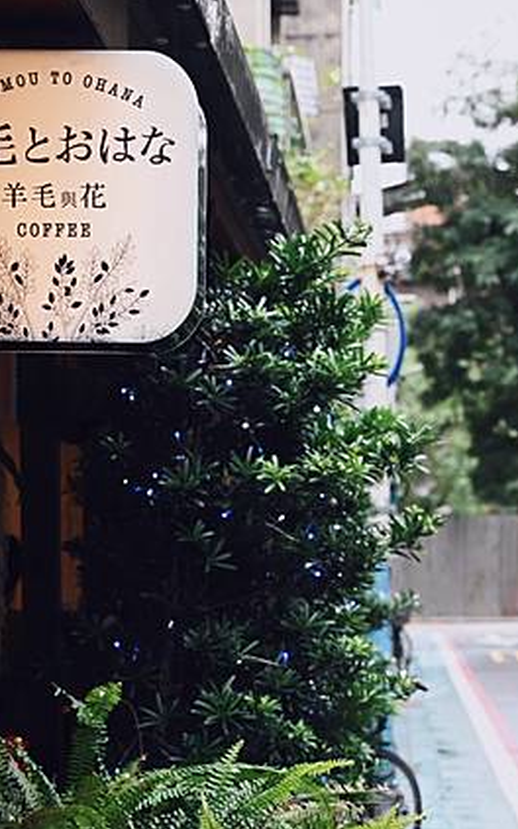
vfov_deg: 22.3
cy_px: 412
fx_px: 2103
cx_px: 363
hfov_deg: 14.0
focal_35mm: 93
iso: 3200
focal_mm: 60
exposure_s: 1/400
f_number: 5.6
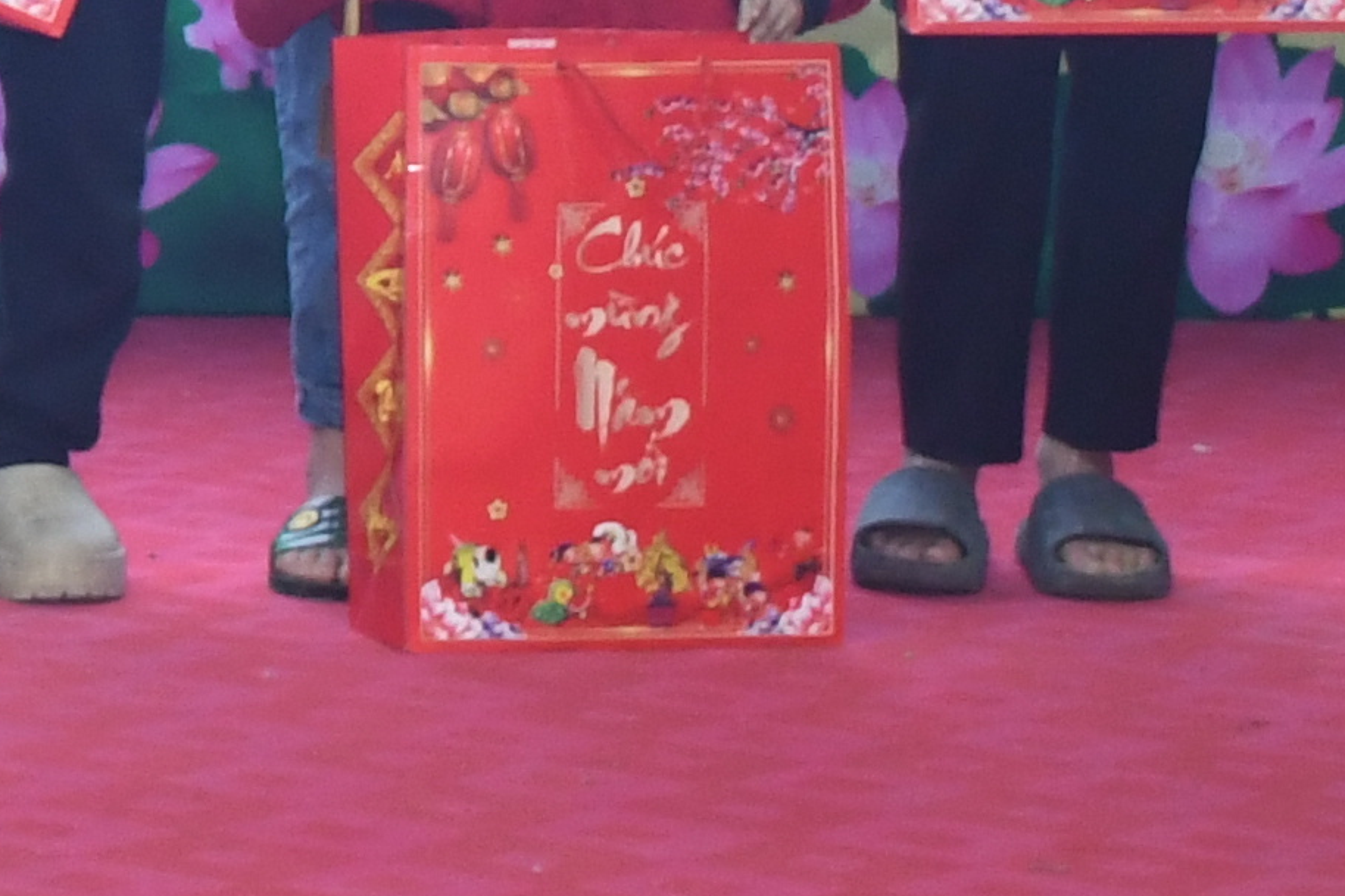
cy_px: -859
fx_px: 7508
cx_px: -1788
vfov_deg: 6.6
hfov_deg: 9.3
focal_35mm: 201
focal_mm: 22
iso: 1000
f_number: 3.5
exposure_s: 1/80
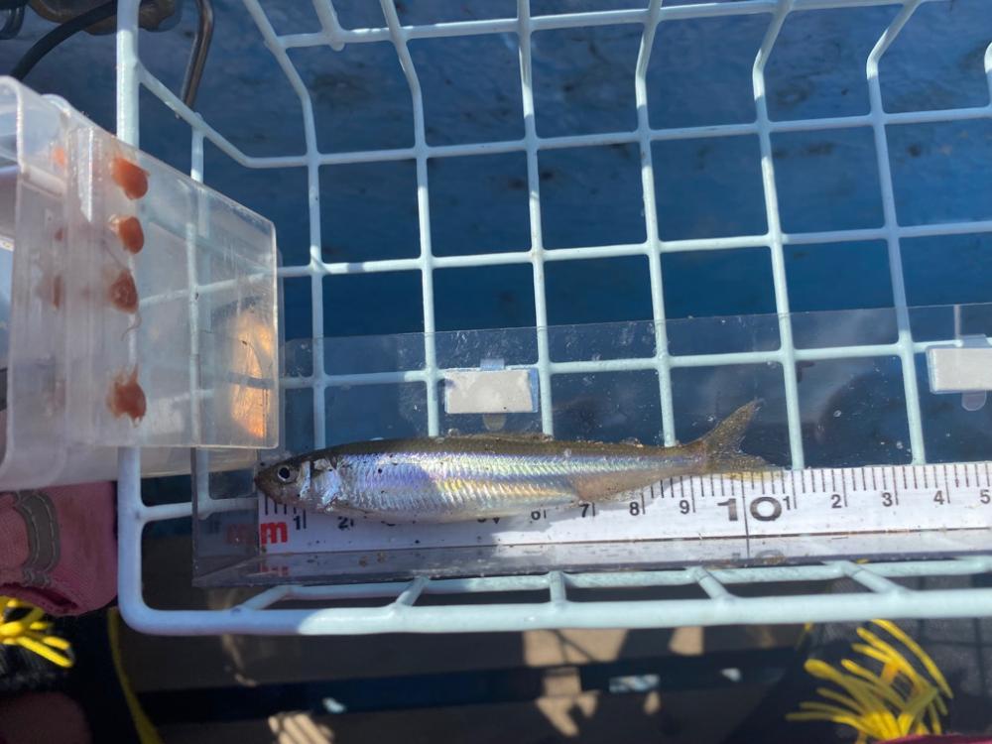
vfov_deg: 53.1
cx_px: 496
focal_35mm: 26
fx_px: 745
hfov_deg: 67.3
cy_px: 372
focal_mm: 4.25
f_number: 1.8
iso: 32
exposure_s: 1/2463
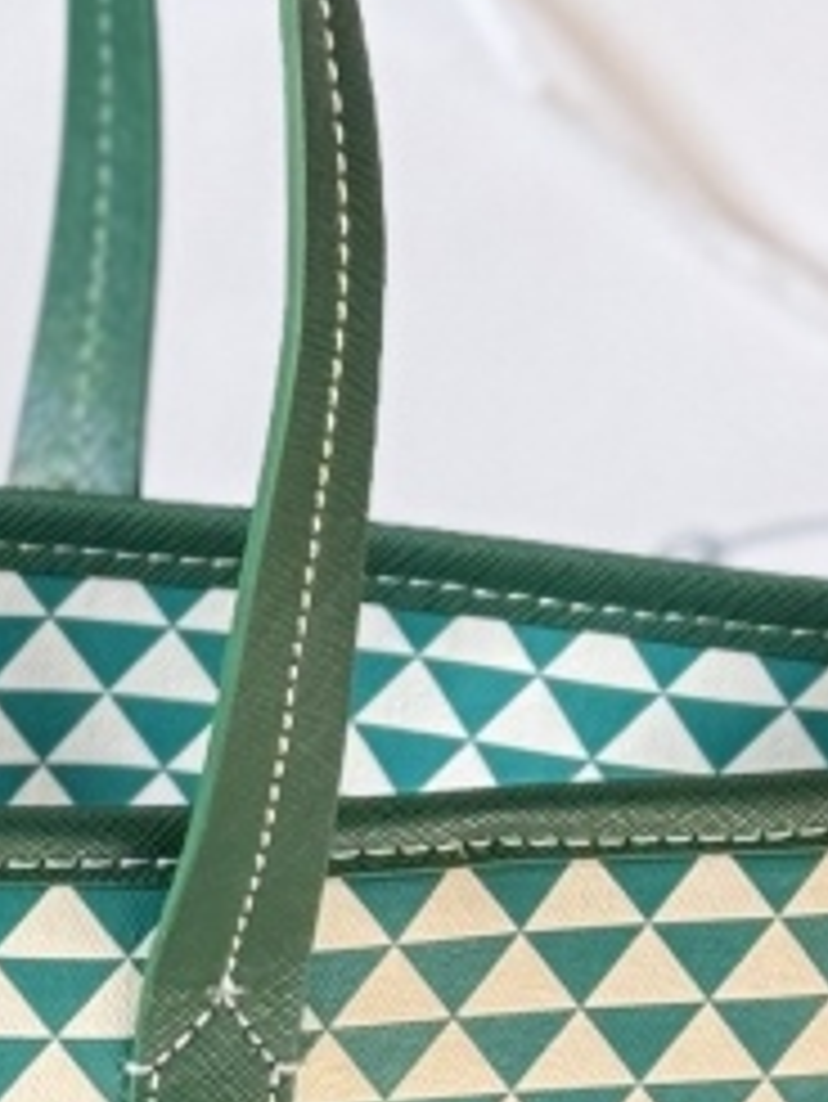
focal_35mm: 282
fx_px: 8986
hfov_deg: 5.2
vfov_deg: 7.0
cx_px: -472
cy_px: 891
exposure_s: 1/91
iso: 200
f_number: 1.78
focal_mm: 6.76
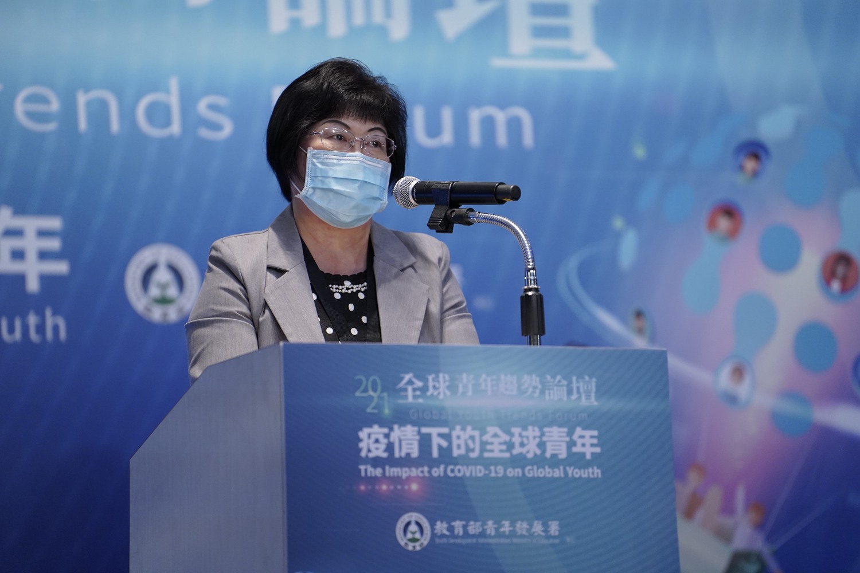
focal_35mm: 180
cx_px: 430
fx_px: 4300
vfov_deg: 7.6
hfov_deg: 11.4
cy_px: 286
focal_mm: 180
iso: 3200
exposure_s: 1/640
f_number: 2.8
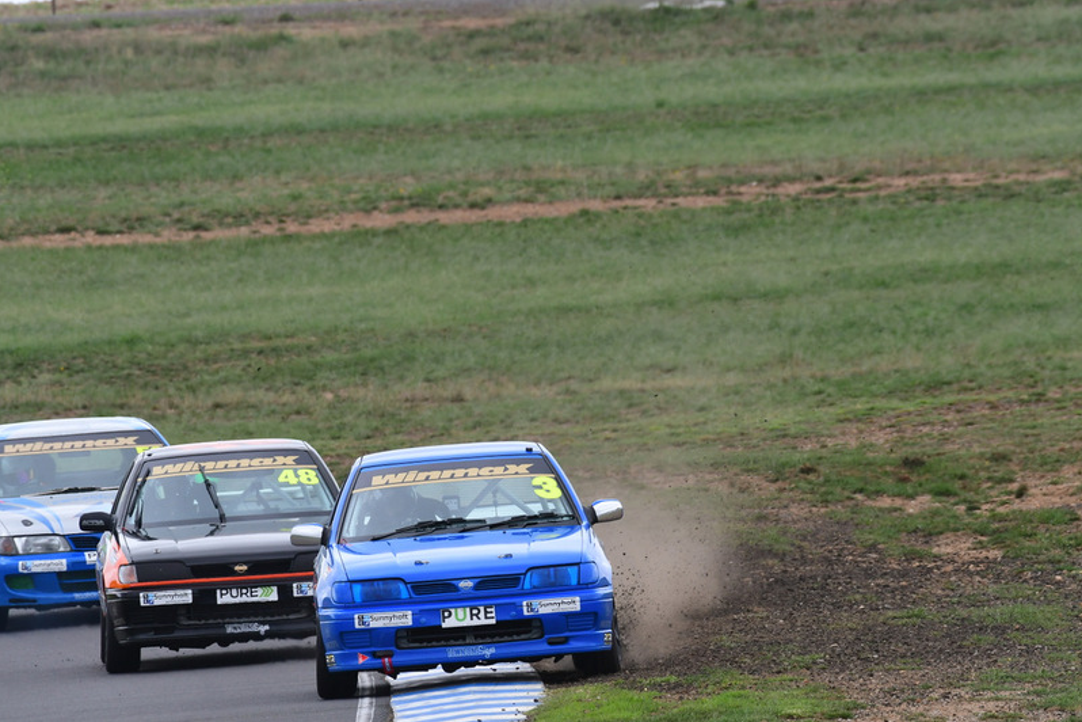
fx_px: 20797
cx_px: 541
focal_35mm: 692
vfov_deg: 2.0
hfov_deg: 3.0
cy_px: 361
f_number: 10
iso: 500
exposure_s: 1/640
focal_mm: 460
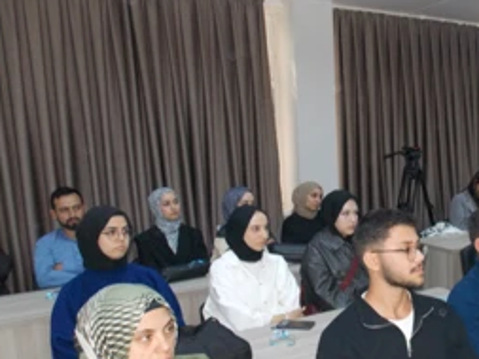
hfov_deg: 44.2
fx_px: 554
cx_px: 392
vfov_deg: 35.8
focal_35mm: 40
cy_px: 219
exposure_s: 1/30
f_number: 3.1
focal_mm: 4
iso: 200
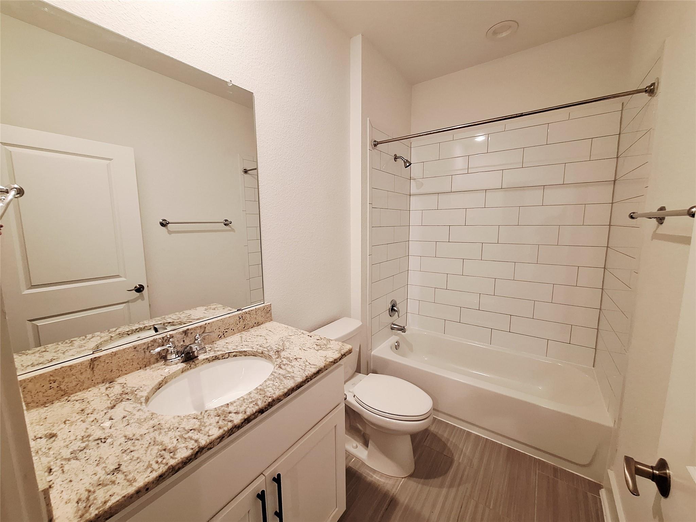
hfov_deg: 106.2
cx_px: 348
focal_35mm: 13
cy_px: 261
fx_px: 261
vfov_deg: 89.9
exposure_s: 1/40
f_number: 2.2
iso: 160
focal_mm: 1.74
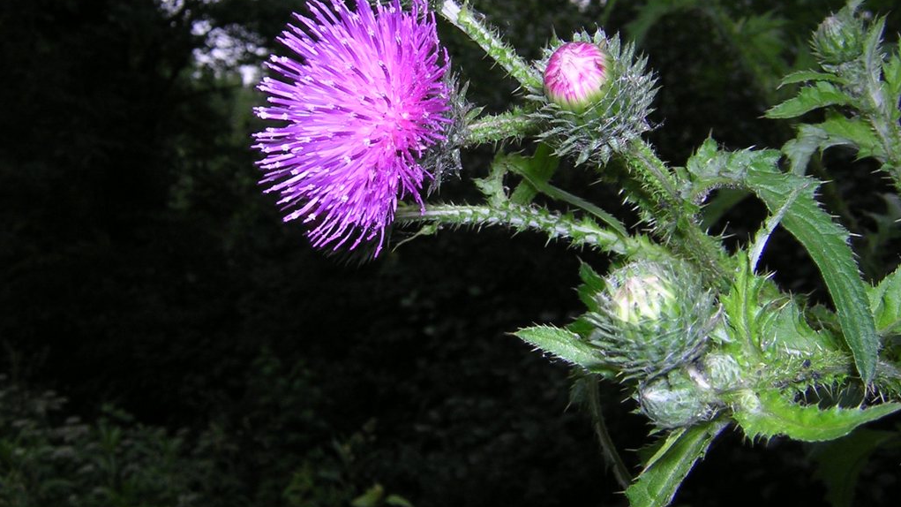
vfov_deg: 25.3
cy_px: 176
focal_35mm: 47
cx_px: 450
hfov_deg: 43.7
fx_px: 1123
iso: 100
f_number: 5.6
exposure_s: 1/60.1
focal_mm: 5.6
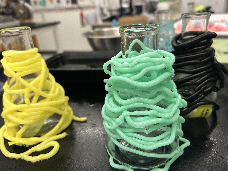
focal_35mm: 26
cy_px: 86
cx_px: 114
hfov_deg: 67.3
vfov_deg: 53.1
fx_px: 171
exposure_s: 1/60
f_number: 1.5
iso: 250
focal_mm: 5.7
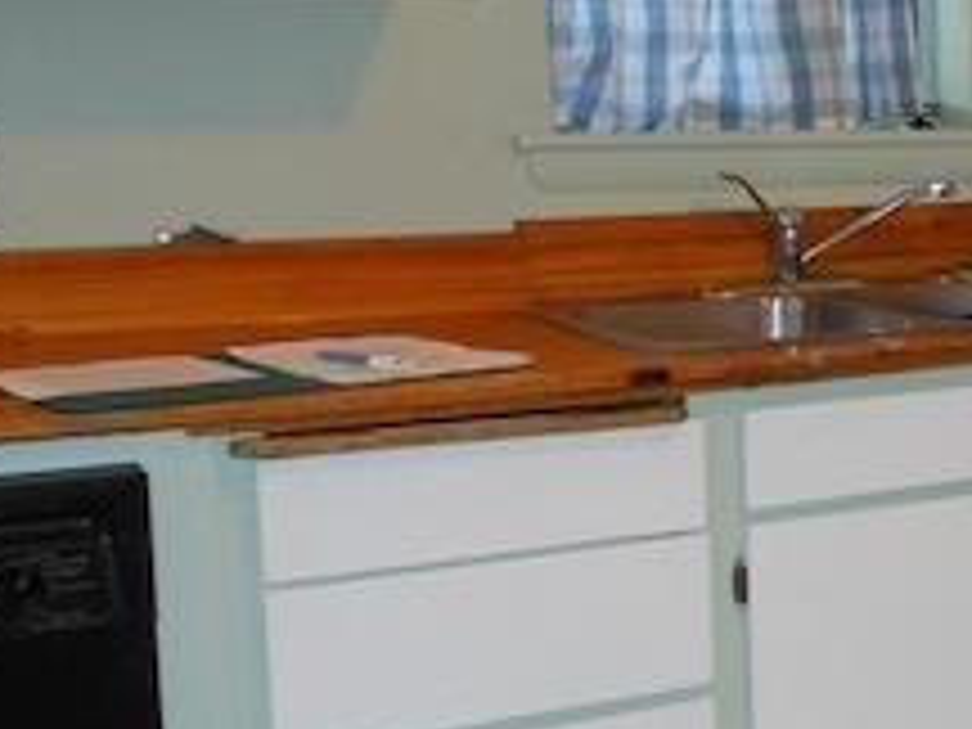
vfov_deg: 19.9
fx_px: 2078
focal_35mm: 74
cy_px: 351
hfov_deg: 23.3
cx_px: 1264
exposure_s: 1/25
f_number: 3.2
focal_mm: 4.5
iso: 200
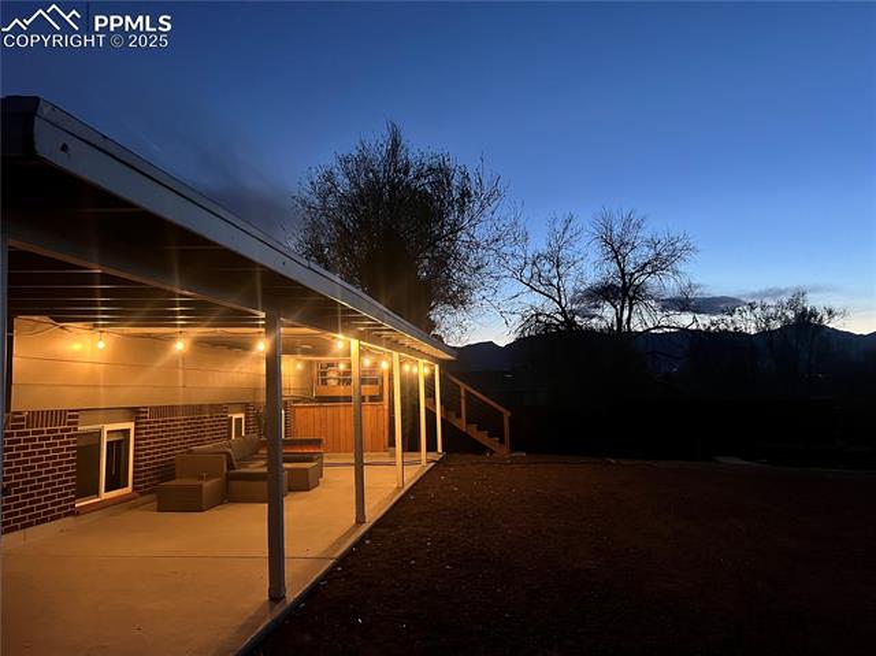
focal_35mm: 26
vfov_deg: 53.0
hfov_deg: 67.3
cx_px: 438
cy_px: 328
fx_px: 657
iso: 500
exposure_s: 1/30
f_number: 1.5
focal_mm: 5.7
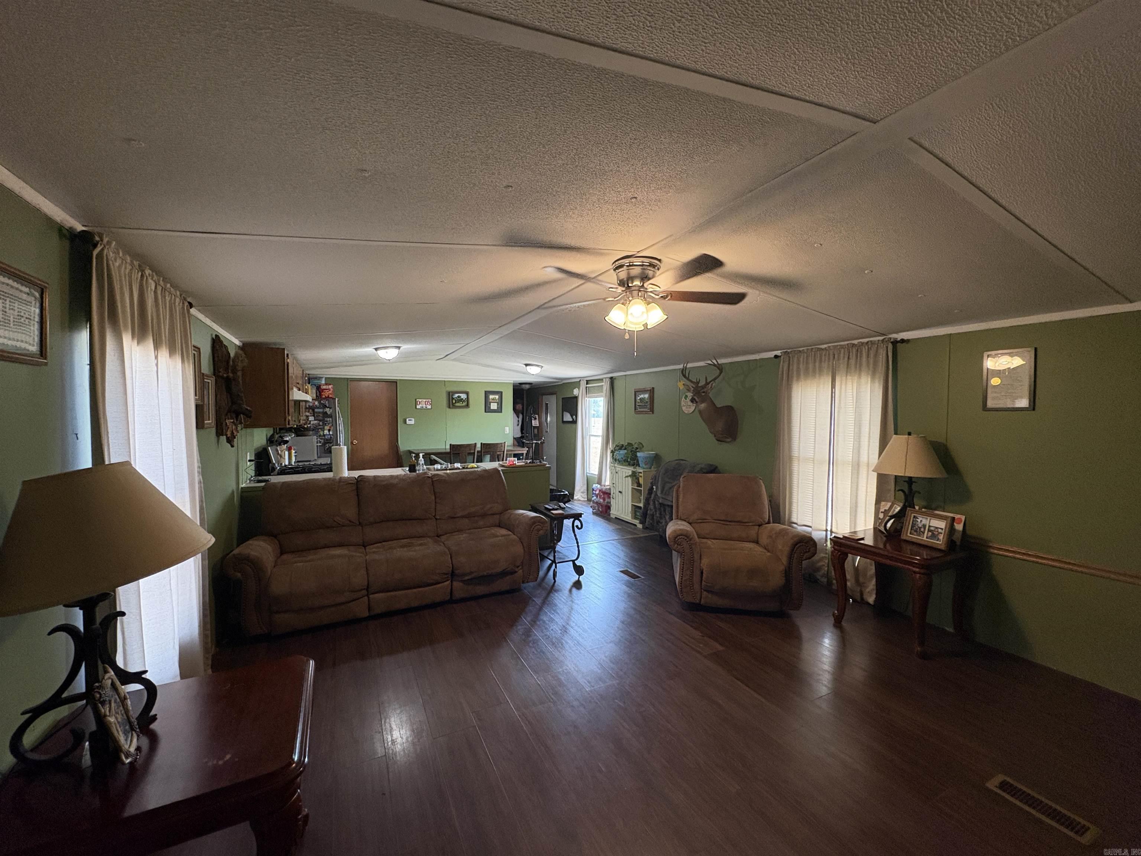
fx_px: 461
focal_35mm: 14
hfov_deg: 102.1
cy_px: 428
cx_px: 570
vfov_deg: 85.7
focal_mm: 2.22
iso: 400
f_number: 2.2
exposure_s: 1/120
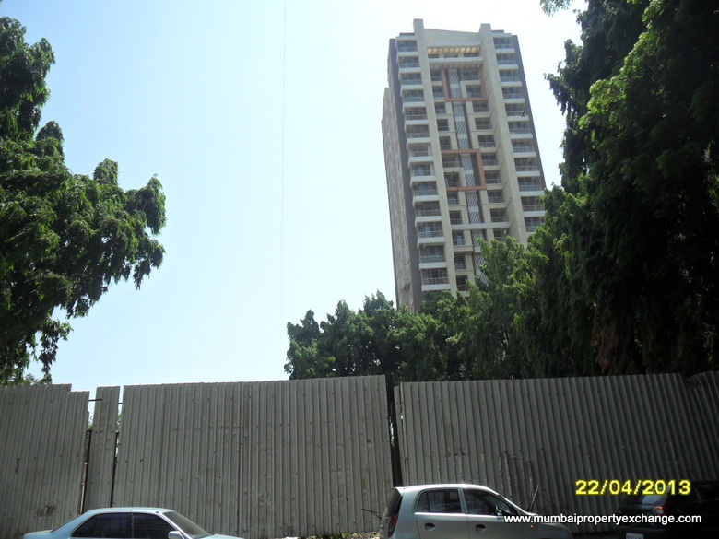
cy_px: 270
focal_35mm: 27
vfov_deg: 51.4
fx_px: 561
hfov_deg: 65.3
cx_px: 360
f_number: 3.5
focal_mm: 4.9
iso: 100
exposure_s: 1/1000
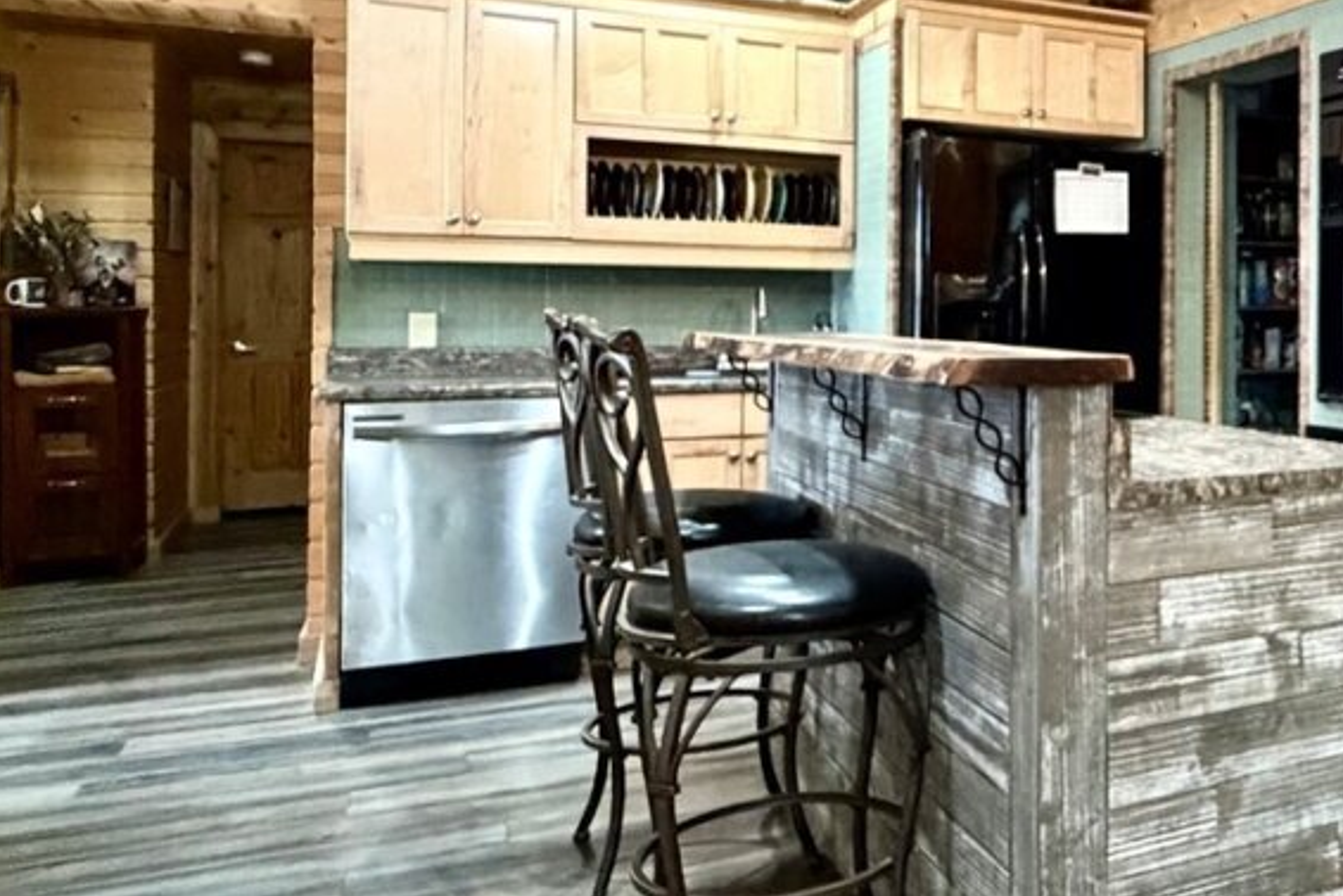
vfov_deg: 36.5
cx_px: 1310
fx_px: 1344
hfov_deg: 45.7
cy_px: 292
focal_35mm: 36
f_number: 2.2
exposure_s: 1/60
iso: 1000
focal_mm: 2.22
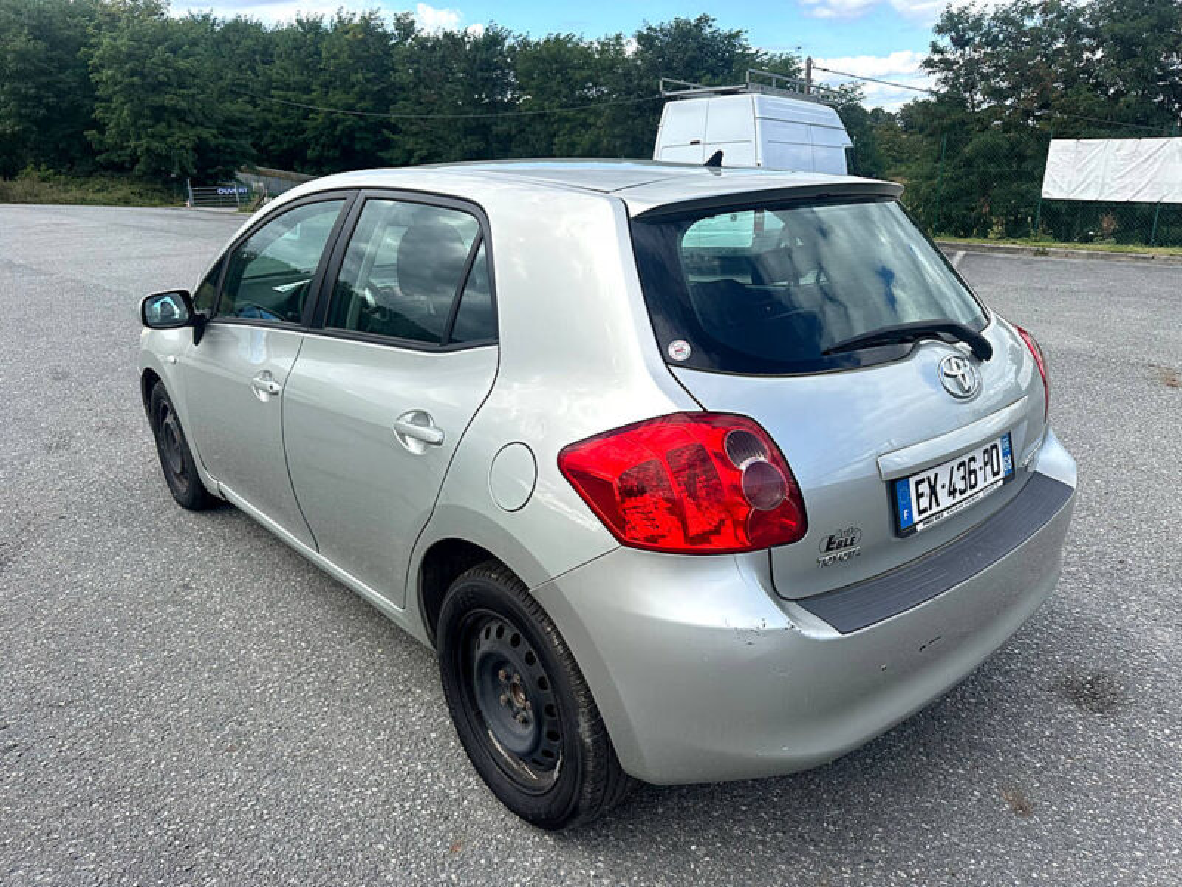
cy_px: 444
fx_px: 820
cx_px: 591
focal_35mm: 24
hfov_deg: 71.6
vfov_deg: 56.8
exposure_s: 1/2410
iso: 80
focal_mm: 6.86
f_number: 1.78
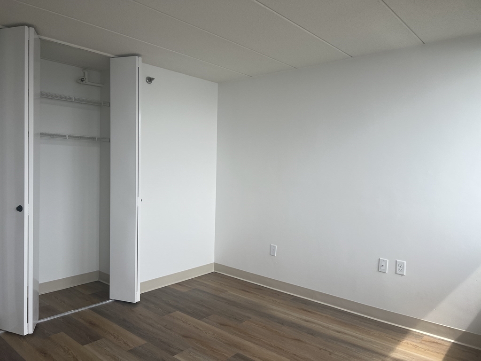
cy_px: 180
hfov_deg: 67.3
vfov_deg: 53.1
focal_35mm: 26
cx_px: 240
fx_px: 361
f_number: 1.5
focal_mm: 5.7
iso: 50
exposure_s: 1/853
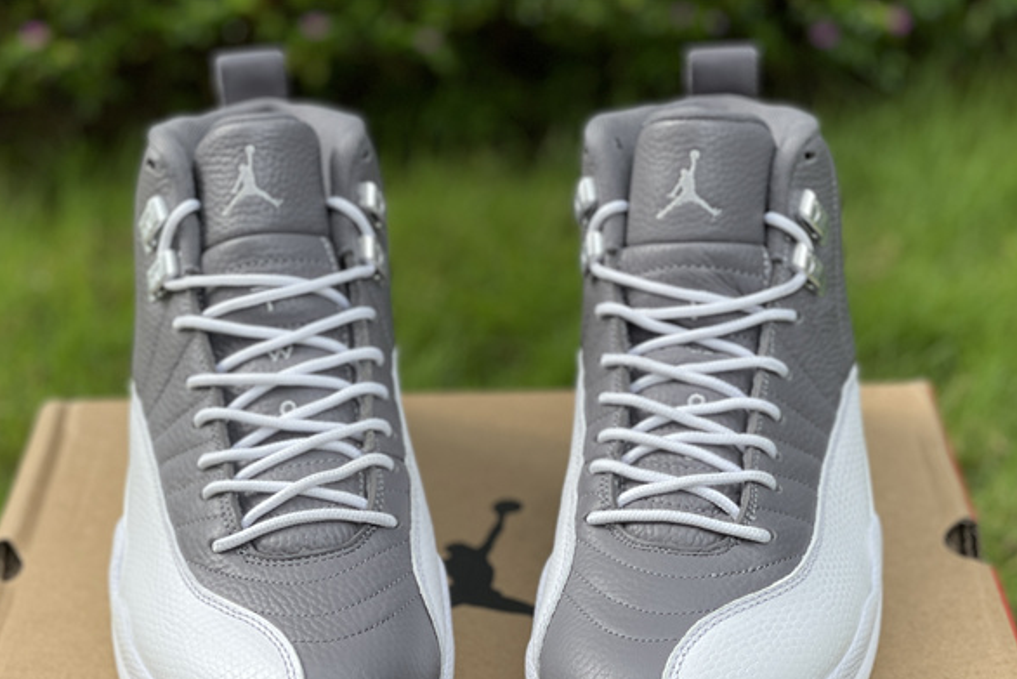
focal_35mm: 84
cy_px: 478
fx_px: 2373
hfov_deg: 24.2
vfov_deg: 16.2
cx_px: 453
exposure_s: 1/416
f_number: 2.2
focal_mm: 7.5
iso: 32
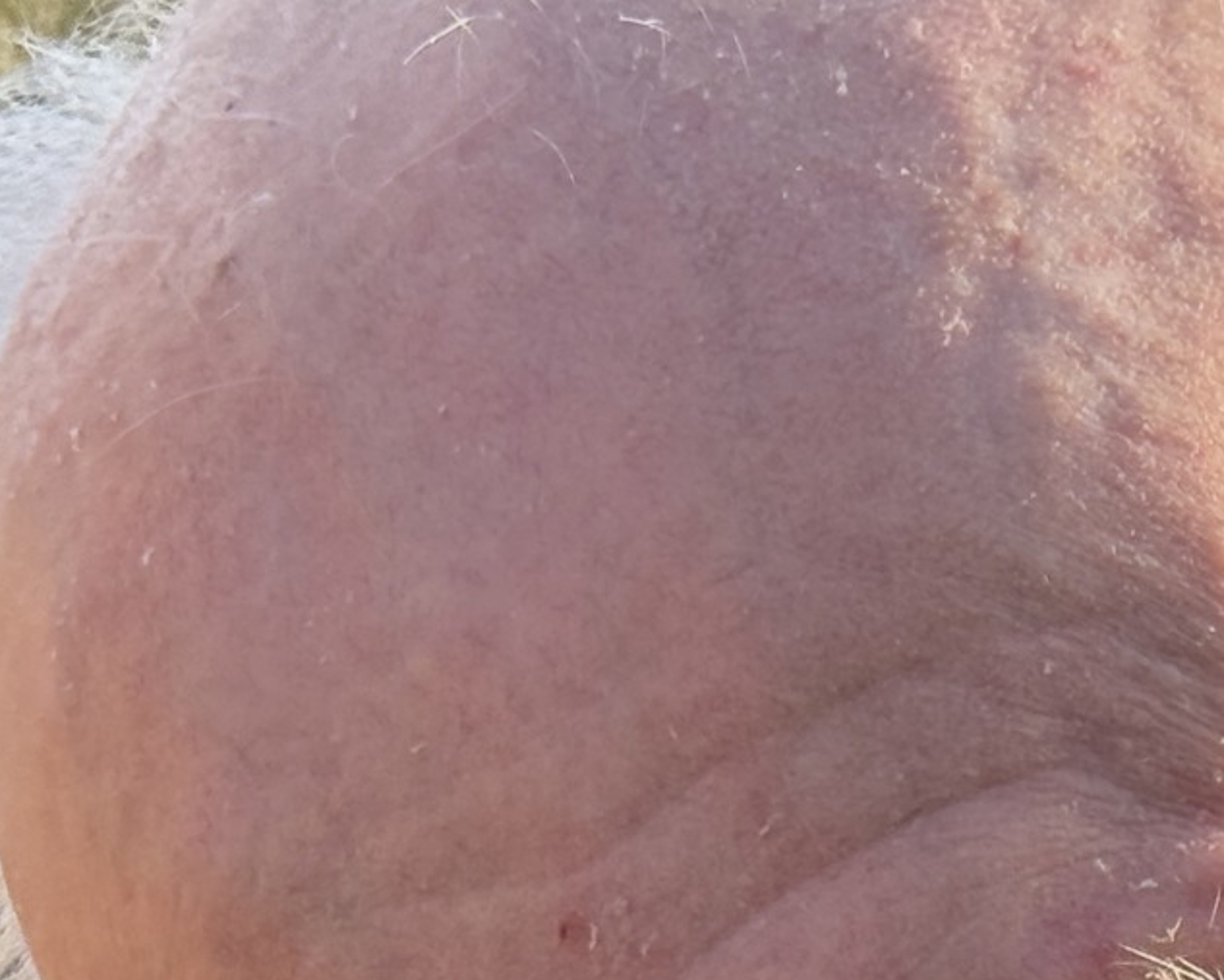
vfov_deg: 8.1
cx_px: 795
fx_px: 6705
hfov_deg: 10.4
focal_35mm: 185
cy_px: 1596
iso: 100
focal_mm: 6.76
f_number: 1.78
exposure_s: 1/1456
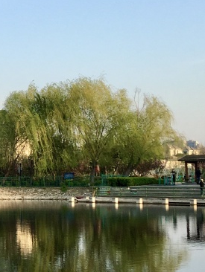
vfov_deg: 20.6
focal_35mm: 95
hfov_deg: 14.8
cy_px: 146
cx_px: -67
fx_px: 749
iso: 25
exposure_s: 1/610
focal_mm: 4.15
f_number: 2.2
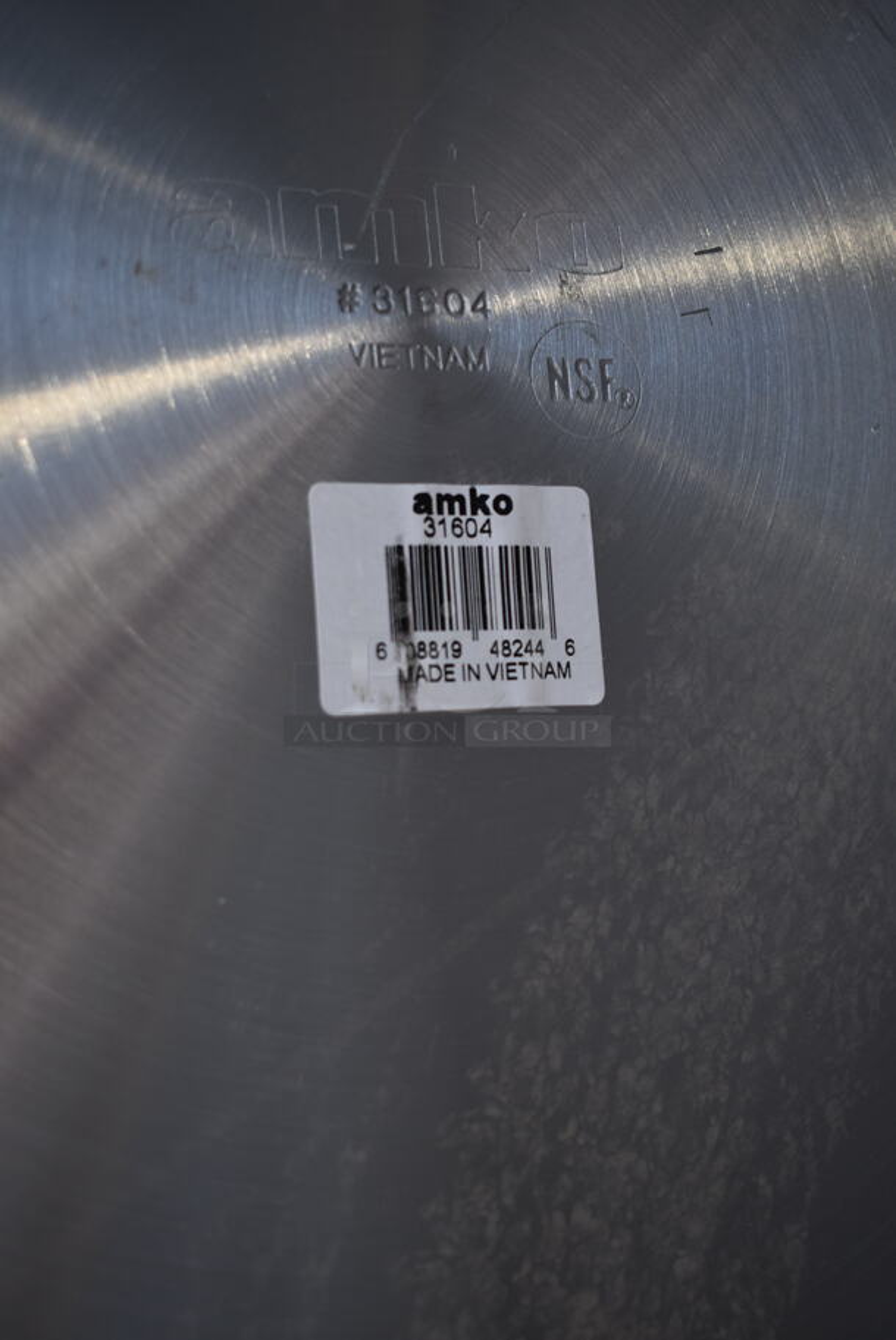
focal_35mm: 39
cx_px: 448
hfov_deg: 34.3
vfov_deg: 49.5
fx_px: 1454
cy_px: 670
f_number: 4
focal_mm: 26
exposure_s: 1/125
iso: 125
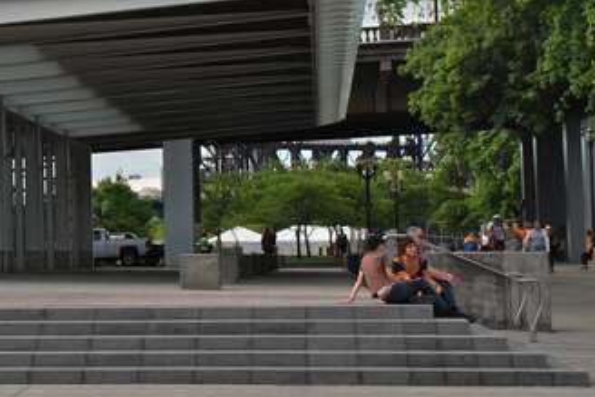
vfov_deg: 11.7
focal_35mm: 117
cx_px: -29
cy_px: 104
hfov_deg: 17.0
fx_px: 1935
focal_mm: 32
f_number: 14
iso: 320
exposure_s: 1/320
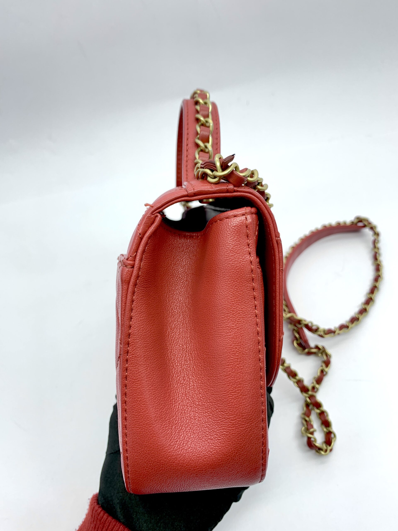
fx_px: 399
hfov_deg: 53.1
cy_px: 266
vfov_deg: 67.3
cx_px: 199
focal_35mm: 26
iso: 80
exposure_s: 1/100
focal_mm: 4.25
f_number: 1.8
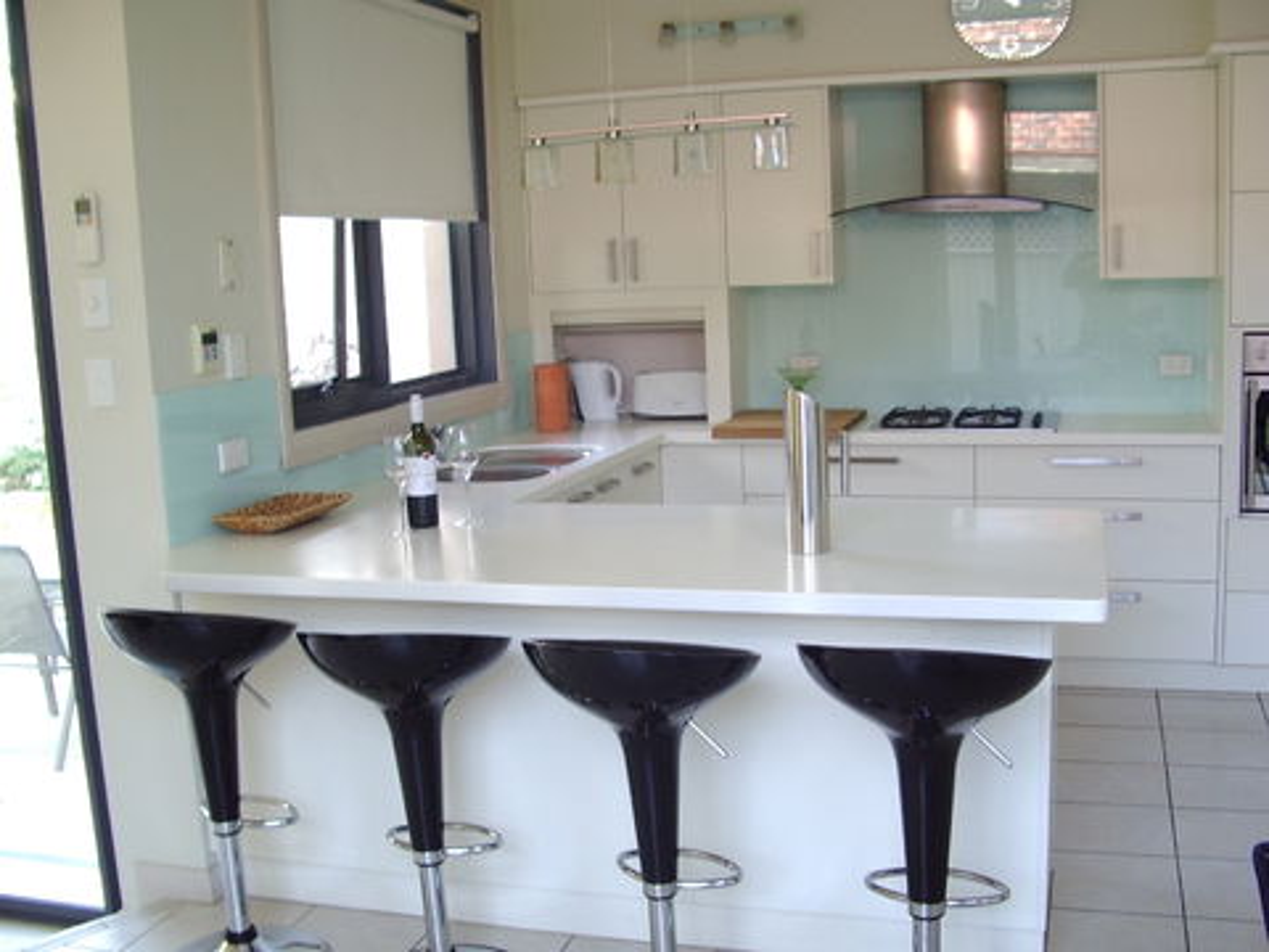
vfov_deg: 37.7
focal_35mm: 38
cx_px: 634
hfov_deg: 49.0
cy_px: 476
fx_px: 1393
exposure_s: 1/30
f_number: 2.6
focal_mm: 5.8
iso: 100
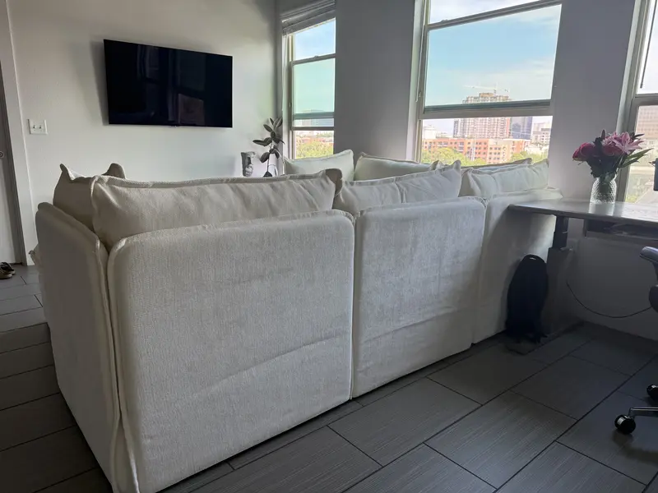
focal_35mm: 24
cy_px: 246
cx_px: 329
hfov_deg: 71.6
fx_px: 456
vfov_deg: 56.8
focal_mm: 6.76
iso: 125
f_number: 1.78
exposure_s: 1/238
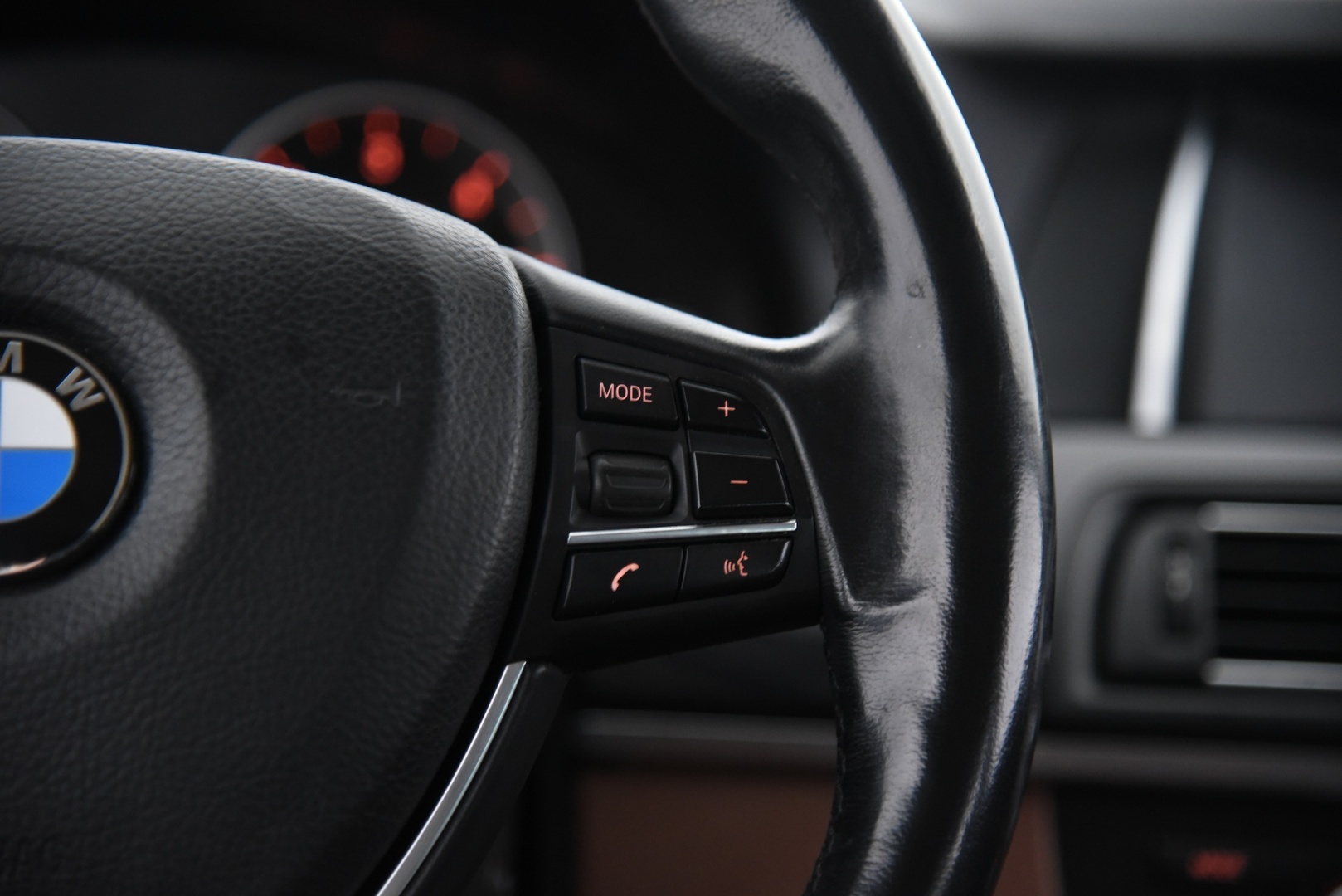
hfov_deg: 20.4
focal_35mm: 100
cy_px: 448
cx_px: 671
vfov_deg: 13.7
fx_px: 3729
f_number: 4
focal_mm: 100
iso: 4000
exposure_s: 1/20
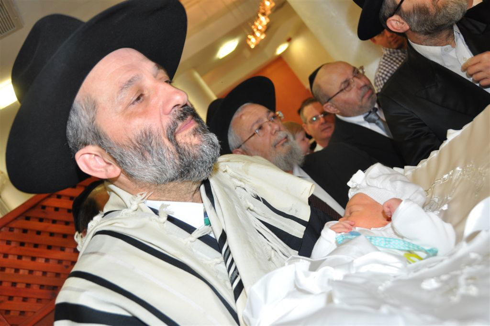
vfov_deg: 36.8
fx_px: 489
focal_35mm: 36
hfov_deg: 53.2
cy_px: 163
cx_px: 245
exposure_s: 1/60
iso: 400
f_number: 5
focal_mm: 24
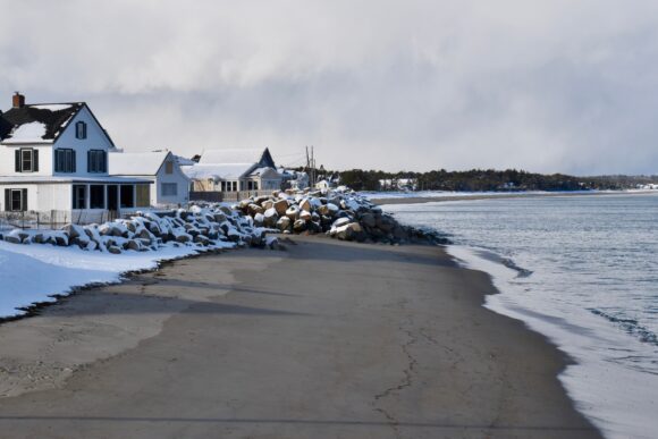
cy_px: 220
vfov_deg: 23.8
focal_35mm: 57
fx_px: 1042
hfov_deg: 35.0
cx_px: 329
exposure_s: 1/200
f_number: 16
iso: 200
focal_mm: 38
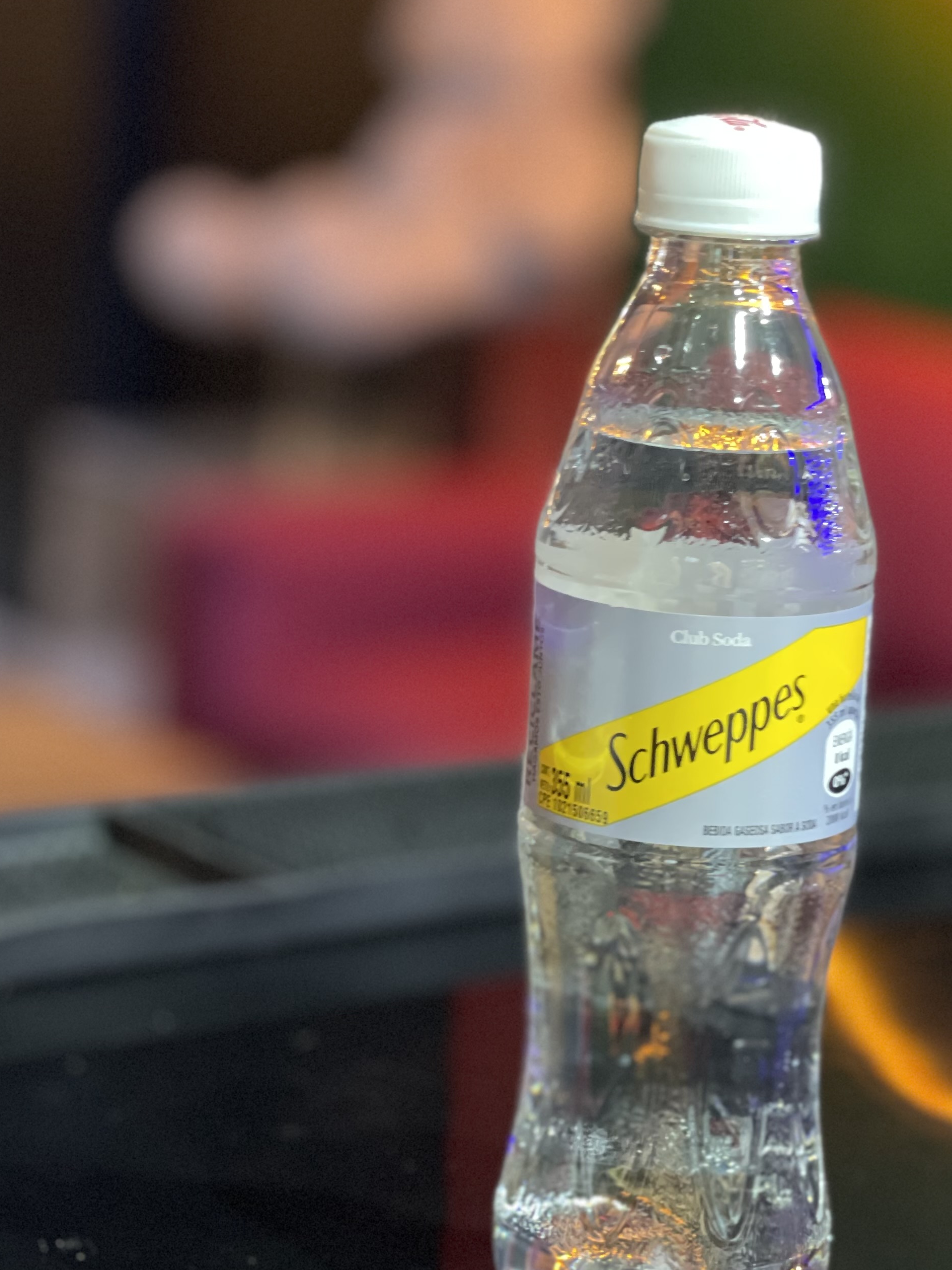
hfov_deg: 14.3
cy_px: 456
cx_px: 719
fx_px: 3777
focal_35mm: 103
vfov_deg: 19.0
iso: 400
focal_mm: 7.5
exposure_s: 1/17
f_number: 2.2
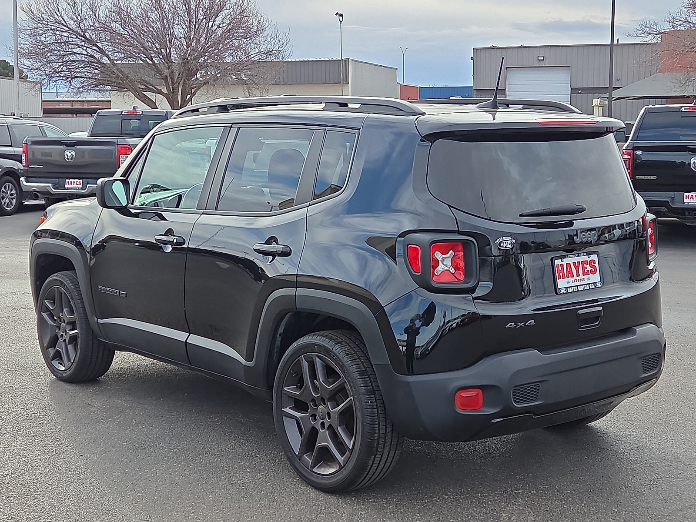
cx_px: 348
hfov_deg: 36.2
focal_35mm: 53
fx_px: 1066
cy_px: 261
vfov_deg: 27.5
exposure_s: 1/667
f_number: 1.8
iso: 25
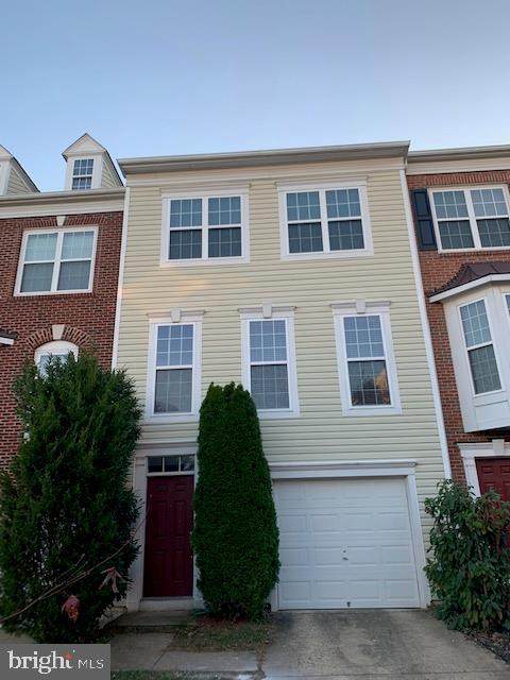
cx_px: 255
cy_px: 340
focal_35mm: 26
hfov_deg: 53.1
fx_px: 511
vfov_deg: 67.3
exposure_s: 1/193
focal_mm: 4.25
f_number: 1.8
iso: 25
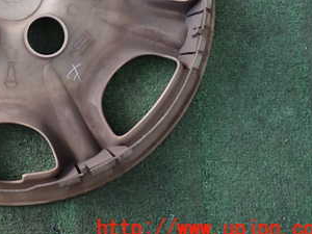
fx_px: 451
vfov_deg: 27.7
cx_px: 20
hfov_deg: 35.5
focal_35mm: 50
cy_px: 8
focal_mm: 4.5
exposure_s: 1/60
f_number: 2
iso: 100
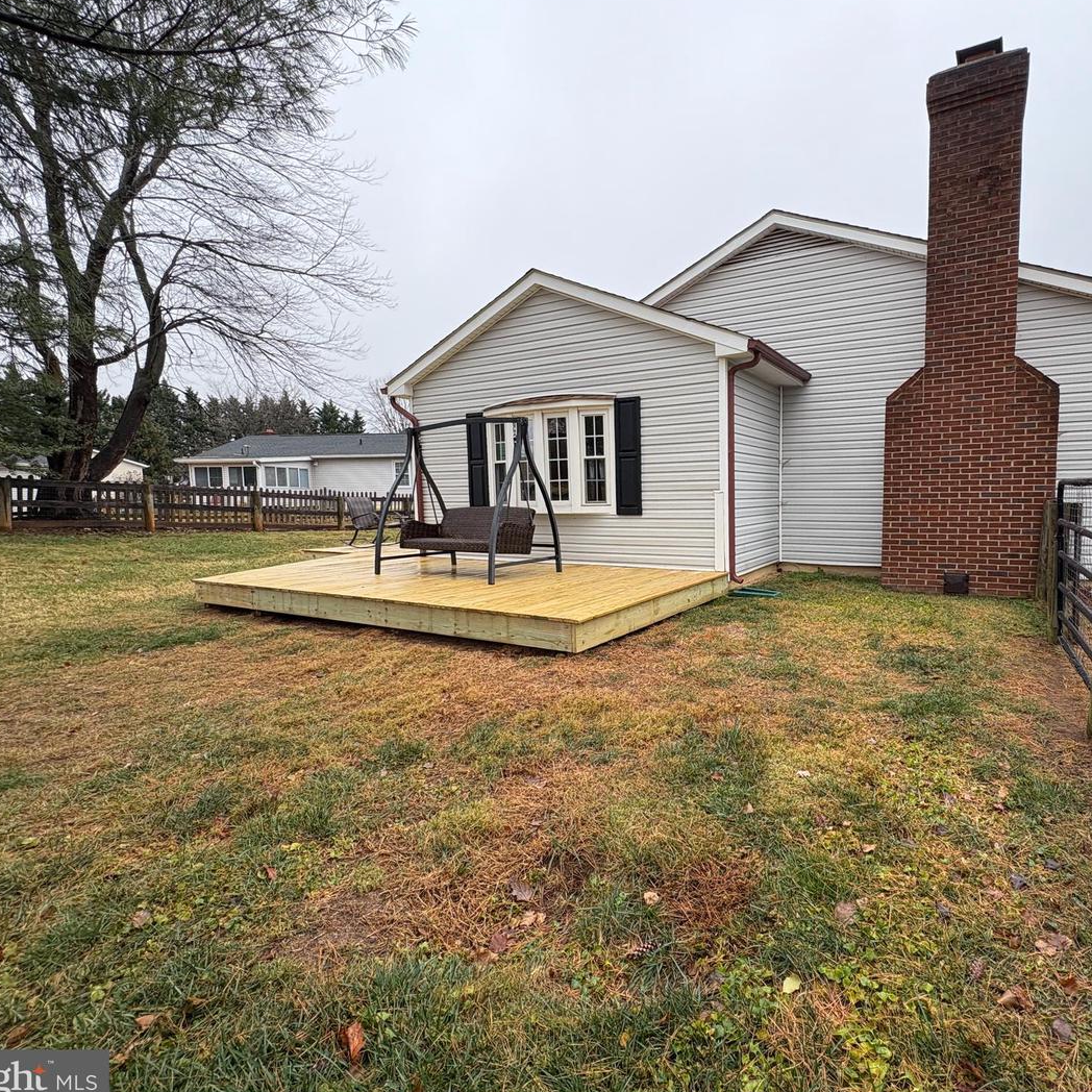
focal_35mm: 17
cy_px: 547
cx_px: 676
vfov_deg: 84.0
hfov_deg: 82.5
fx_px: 607
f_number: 2.2
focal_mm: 2.22
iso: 50
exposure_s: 1/179
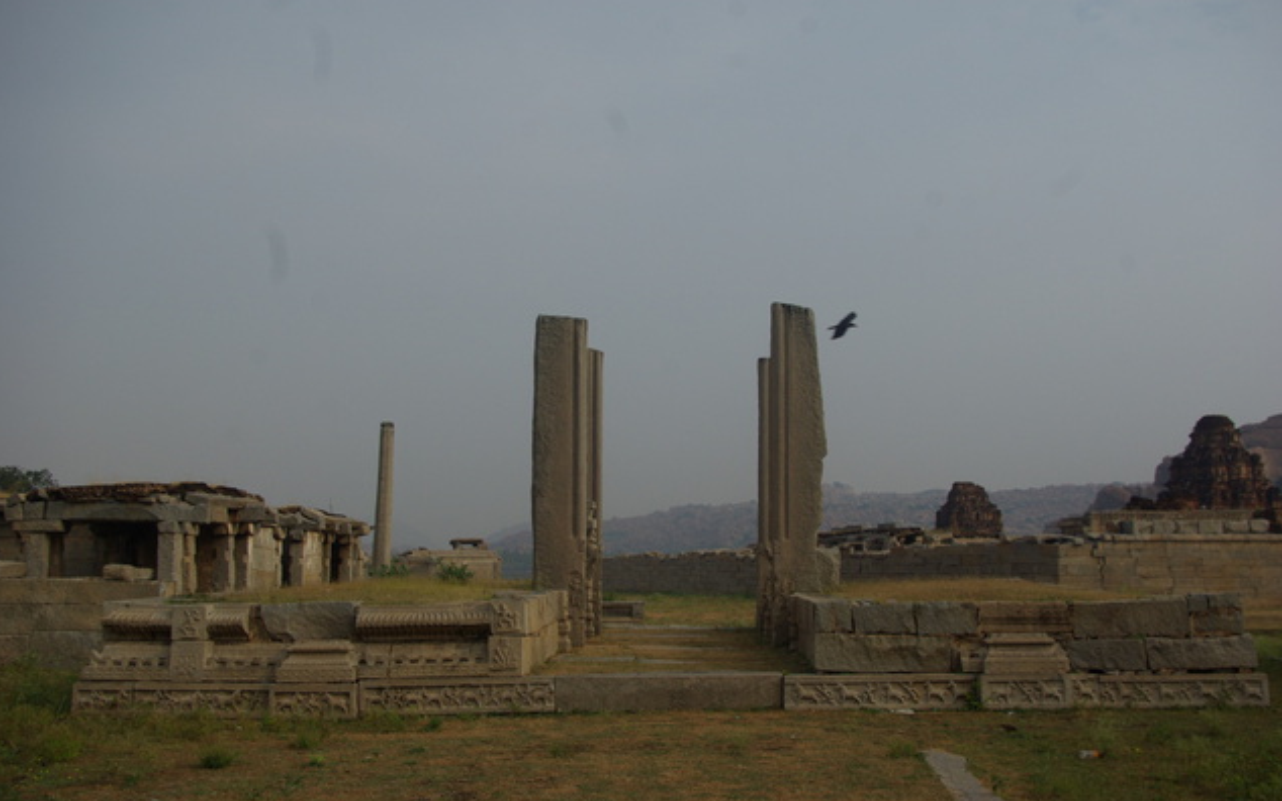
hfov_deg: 54.6
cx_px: 637
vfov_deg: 35.8
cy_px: 412
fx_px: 1241
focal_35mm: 36
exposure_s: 1/180
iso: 100
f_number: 6.7
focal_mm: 23
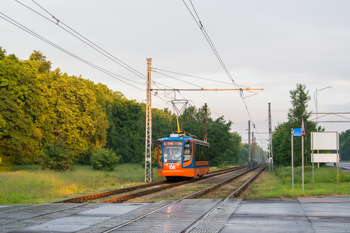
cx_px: 175
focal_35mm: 63
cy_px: 116
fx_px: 612
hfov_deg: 31.9
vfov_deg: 21.5
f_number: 6.3
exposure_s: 1/200
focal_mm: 42
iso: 400
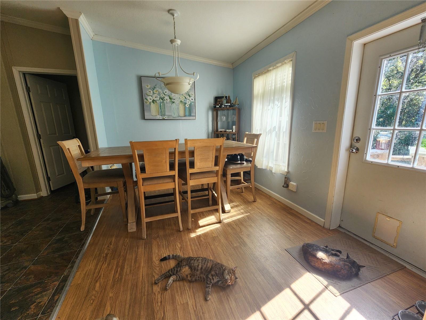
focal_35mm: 13
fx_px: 160
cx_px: 213
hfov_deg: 106.2
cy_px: 160
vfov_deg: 89.9
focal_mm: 2.2
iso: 80
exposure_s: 1/120
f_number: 2.2
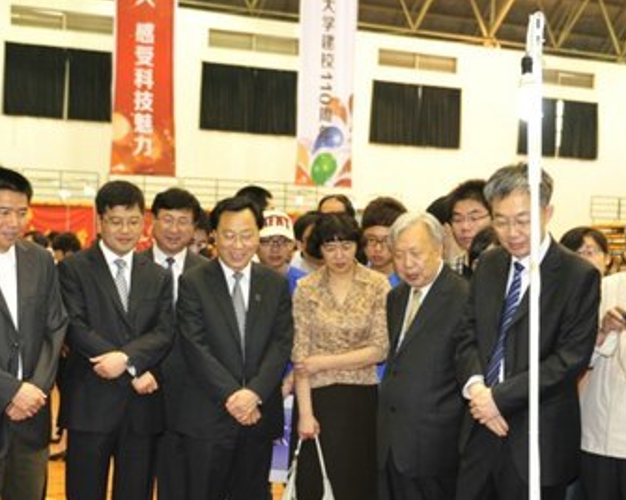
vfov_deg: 23.1
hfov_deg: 29.0
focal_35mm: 65
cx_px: 232
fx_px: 1204
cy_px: 405
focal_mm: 29
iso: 800
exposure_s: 1/80
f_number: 2.8
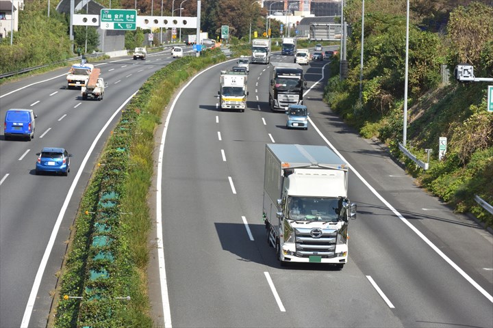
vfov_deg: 8.3
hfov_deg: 12.5
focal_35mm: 165
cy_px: 164
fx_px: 2259
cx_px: 246
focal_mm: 165
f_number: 8
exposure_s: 1/2000
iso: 800
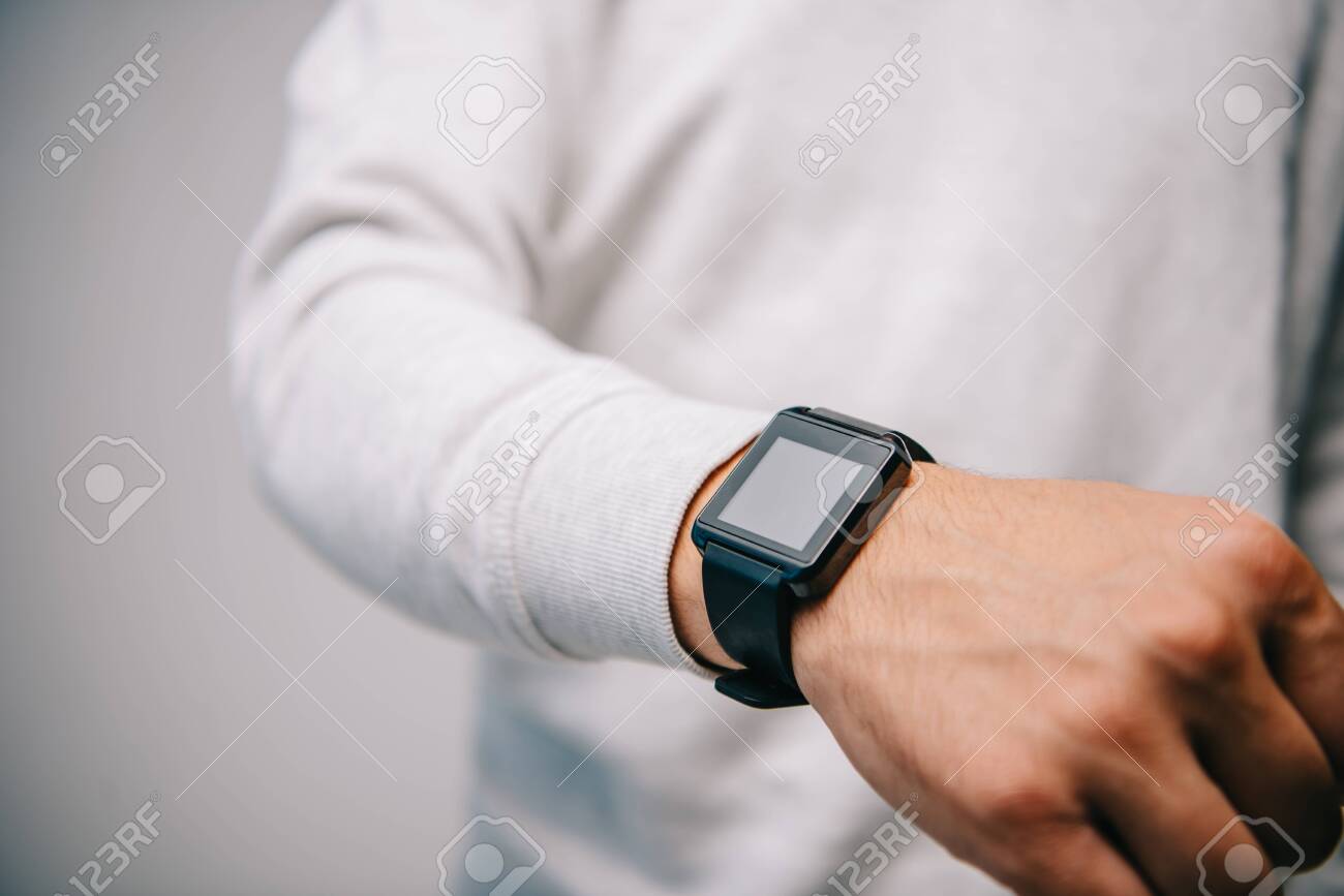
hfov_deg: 39.6
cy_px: 448
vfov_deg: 27.0
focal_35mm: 50
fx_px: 1867
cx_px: 672
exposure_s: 1/160
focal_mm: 50
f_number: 3.2
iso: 125
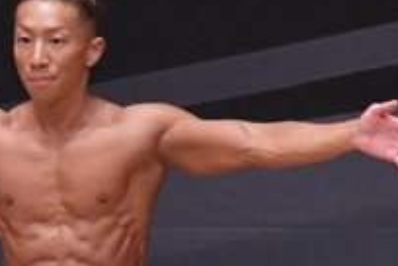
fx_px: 13244
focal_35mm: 1198
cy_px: 385
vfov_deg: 1.1
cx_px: 71
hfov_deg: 1.7
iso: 6400
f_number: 5.6
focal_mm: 210
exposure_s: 1/400
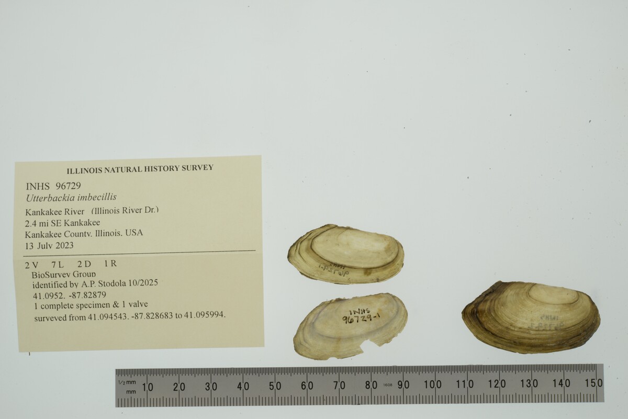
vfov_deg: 22.6
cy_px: 210
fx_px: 1047
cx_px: 314
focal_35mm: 60
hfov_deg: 33.4
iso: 100
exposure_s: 1/13
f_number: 32
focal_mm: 60
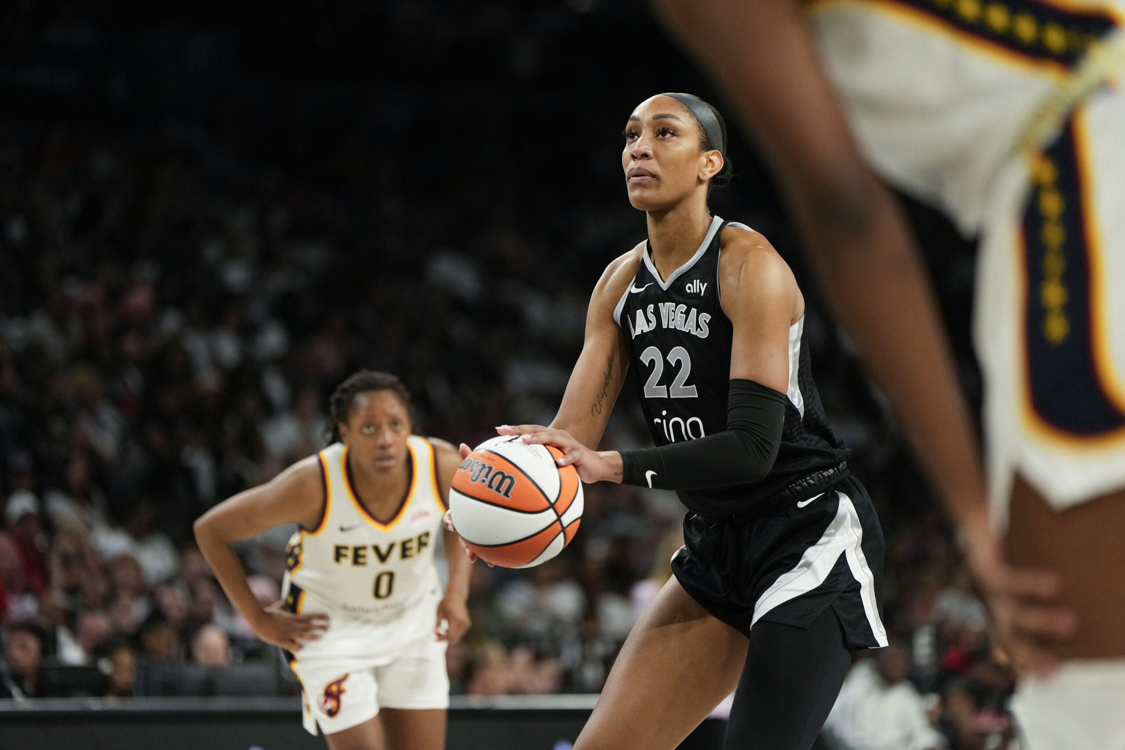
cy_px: 375
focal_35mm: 176
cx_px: 562
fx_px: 5500
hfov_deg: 11.7
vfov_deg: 7.8
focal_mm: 176
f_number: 2.8
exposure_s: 1/1600
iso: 2500
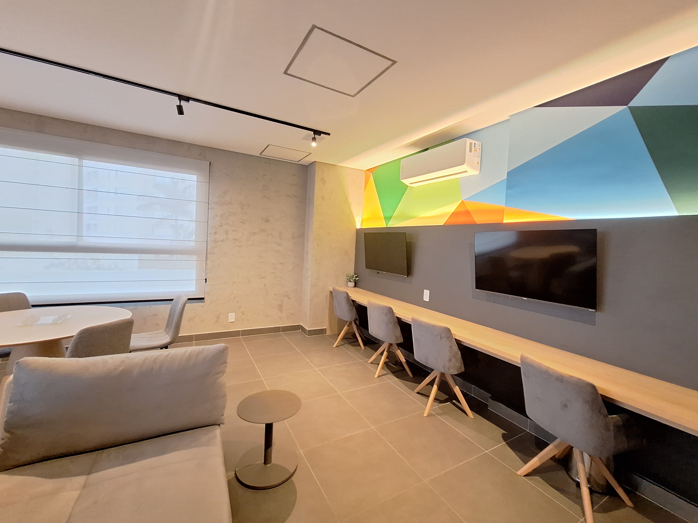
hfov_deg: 102.0
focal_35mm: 14
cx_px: 358
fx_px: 282
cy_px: 254
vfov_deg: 85.7
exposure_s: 1/25
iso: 500
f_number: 2.2
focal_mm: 1.74
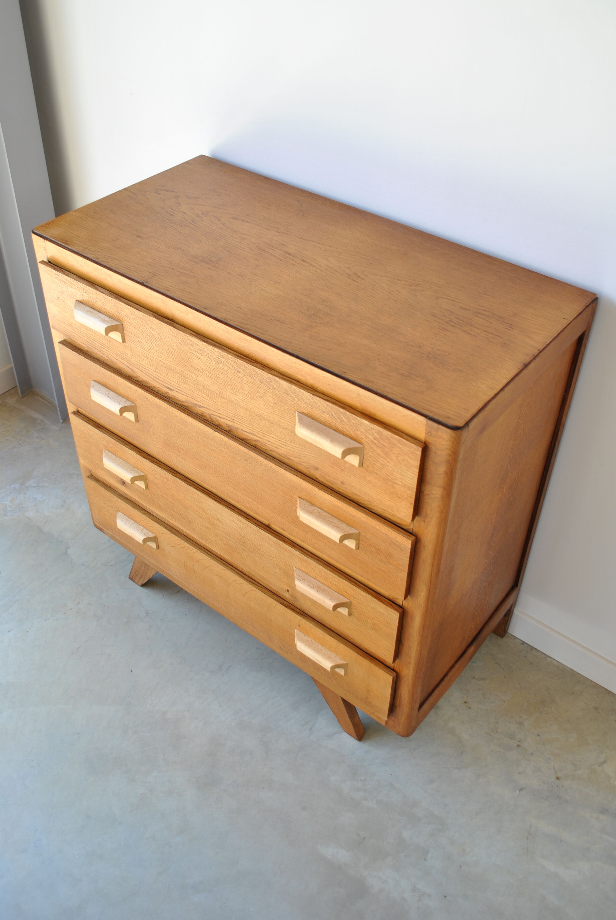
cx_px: 328
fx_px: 819
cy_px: 435
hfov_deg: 41.2
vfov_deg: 58.6
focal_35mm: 32
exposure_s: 1/40
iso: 100
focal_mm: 20
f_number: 4.5
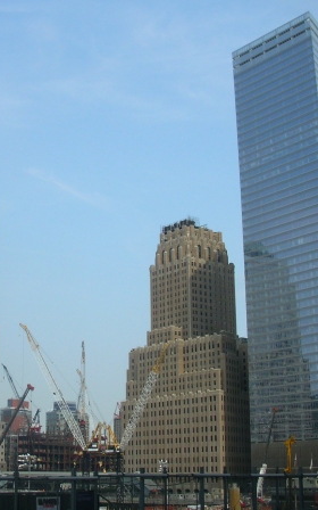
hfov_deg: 21.9
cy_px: 235
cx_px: 43
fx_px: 804
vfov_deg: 35.1
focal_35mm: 58
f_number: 8.5
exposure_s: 1/146
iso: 50
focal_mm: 5.8
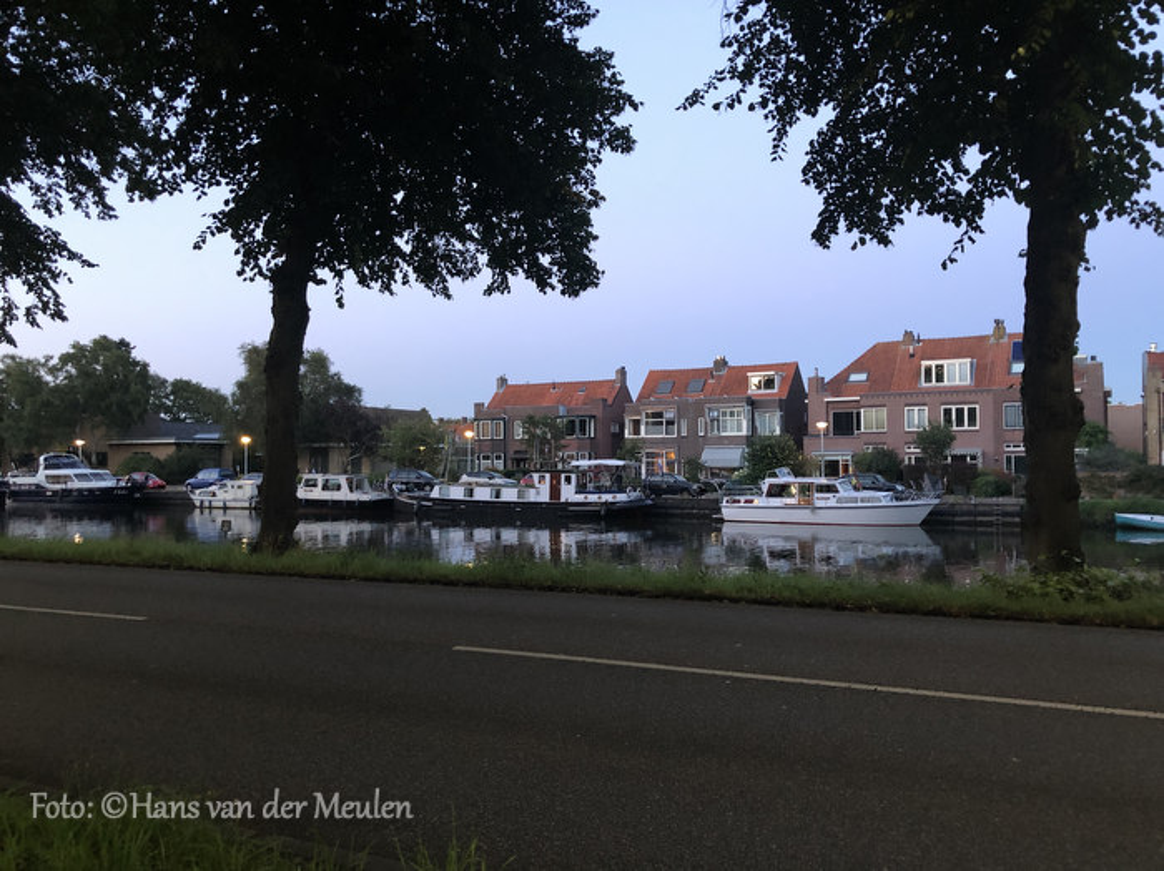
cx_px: 582
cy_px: 436
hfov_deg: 63.5
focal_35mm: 28
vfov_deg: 49.7
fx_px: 941
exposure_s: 1/7
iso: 80
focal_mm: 3.99
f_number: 1.8
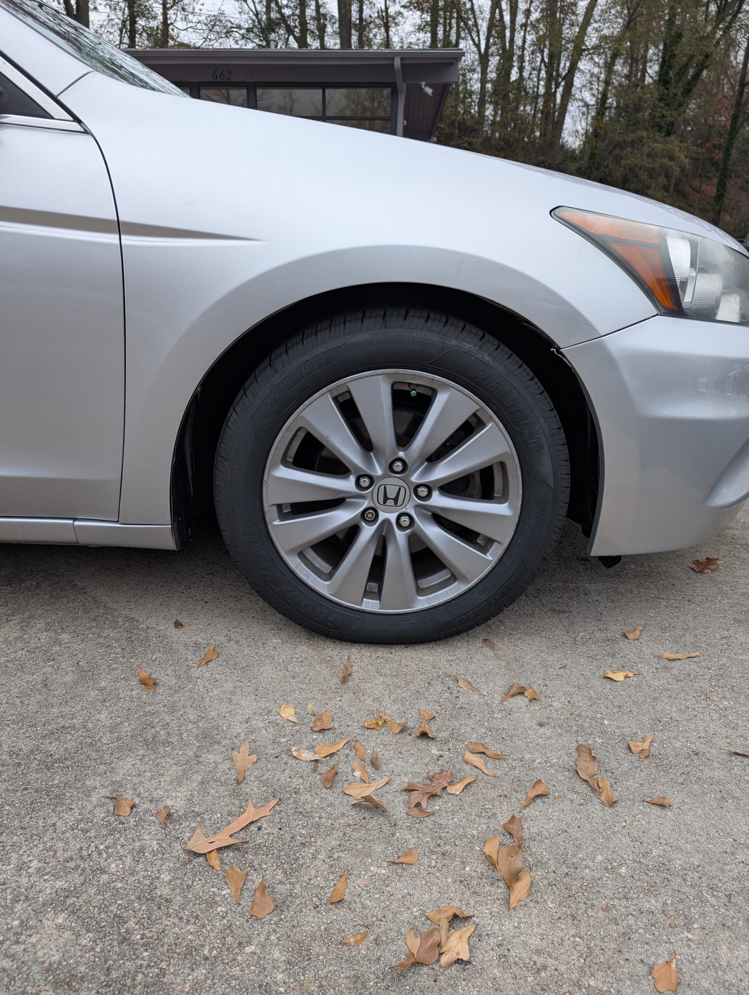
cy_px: 498
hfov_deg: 56.9
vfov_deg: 71.5
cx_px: 374
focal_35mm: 24
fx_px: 691
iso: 21
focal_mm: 6.9
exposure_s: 1/26.4
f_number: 1.68
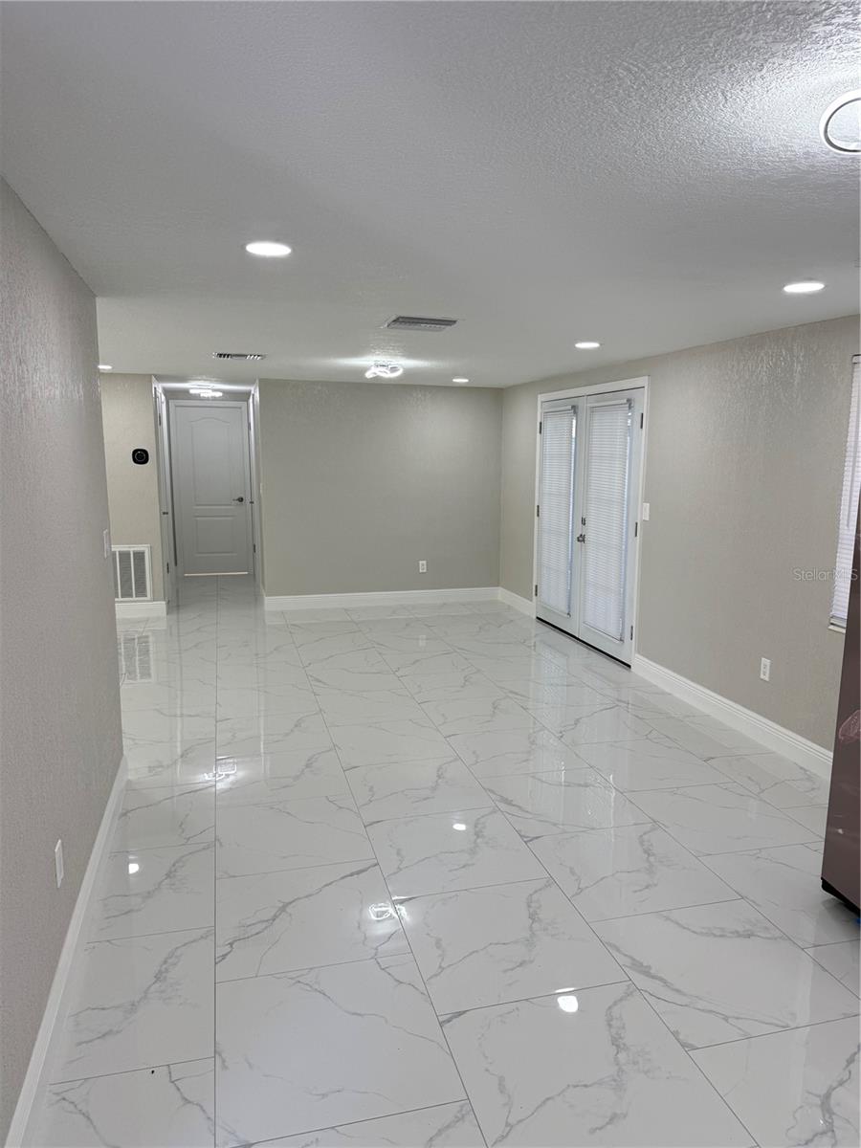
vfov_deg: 71.6
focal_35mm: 24
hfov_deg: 56.8
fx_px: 796
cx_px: 430
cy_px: 574
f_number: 1.78
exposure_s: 1/253
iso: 100
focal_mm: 6.76
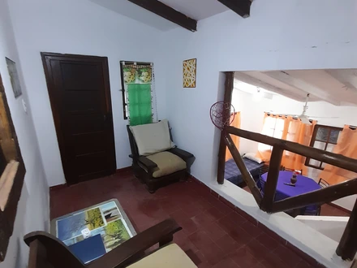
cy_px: 134
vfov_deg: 89.9
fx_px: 134
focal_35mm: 13
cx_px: 178
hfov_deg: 106.2
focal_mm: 1.42
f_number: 2.2
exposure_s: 1/25
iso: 320
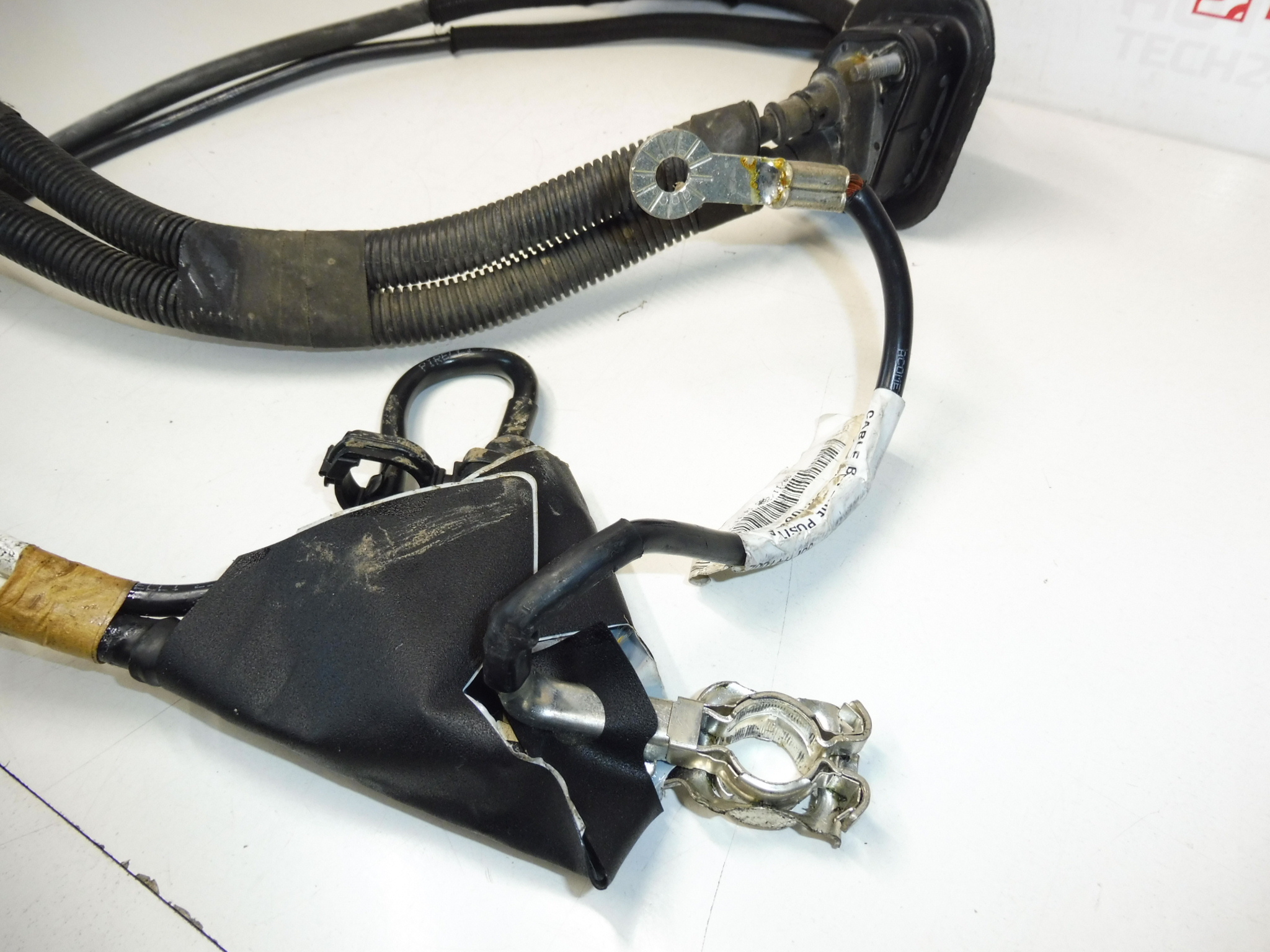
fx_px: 881
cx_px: 635
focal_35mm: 24
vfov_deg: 56.8
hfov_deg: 71.6
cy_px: 476
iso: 200
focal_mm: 4.3
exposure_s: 1/100
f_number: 3.5
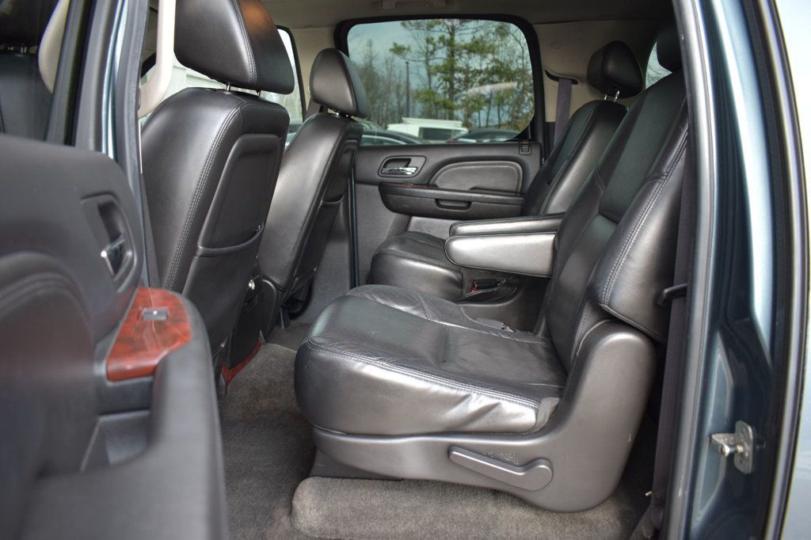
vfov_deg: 47.9
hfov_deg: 67.4
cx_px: 406
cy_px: 270
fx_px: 608
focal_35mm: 27
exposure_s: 1/80
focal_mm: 18
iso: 200
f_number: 3.5
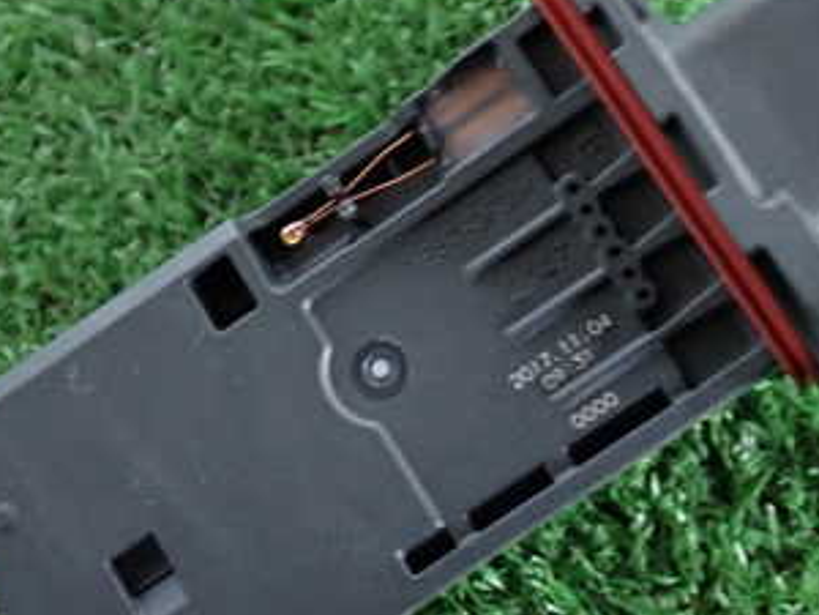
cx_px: 478
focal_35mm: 82
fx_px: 1940
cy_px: 333
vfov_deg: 18.0
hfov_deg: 23.8
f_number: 2.8
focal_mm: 7.31
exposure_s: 1/10
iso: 800
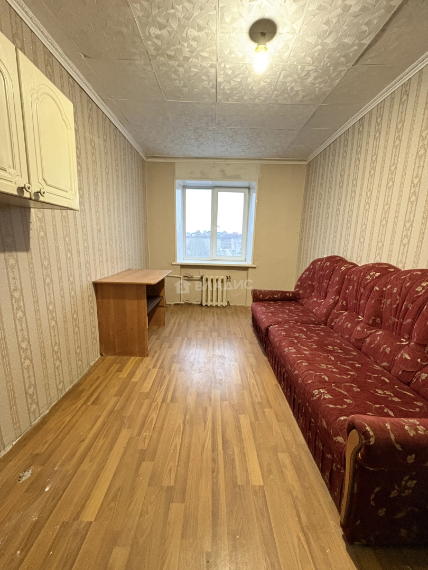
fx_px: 231
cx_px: 214
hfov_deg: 85.7
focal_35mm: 14
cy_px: 285
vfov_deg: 102.1
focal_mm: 2.22
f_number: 2.2
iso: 800
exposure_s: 1/25
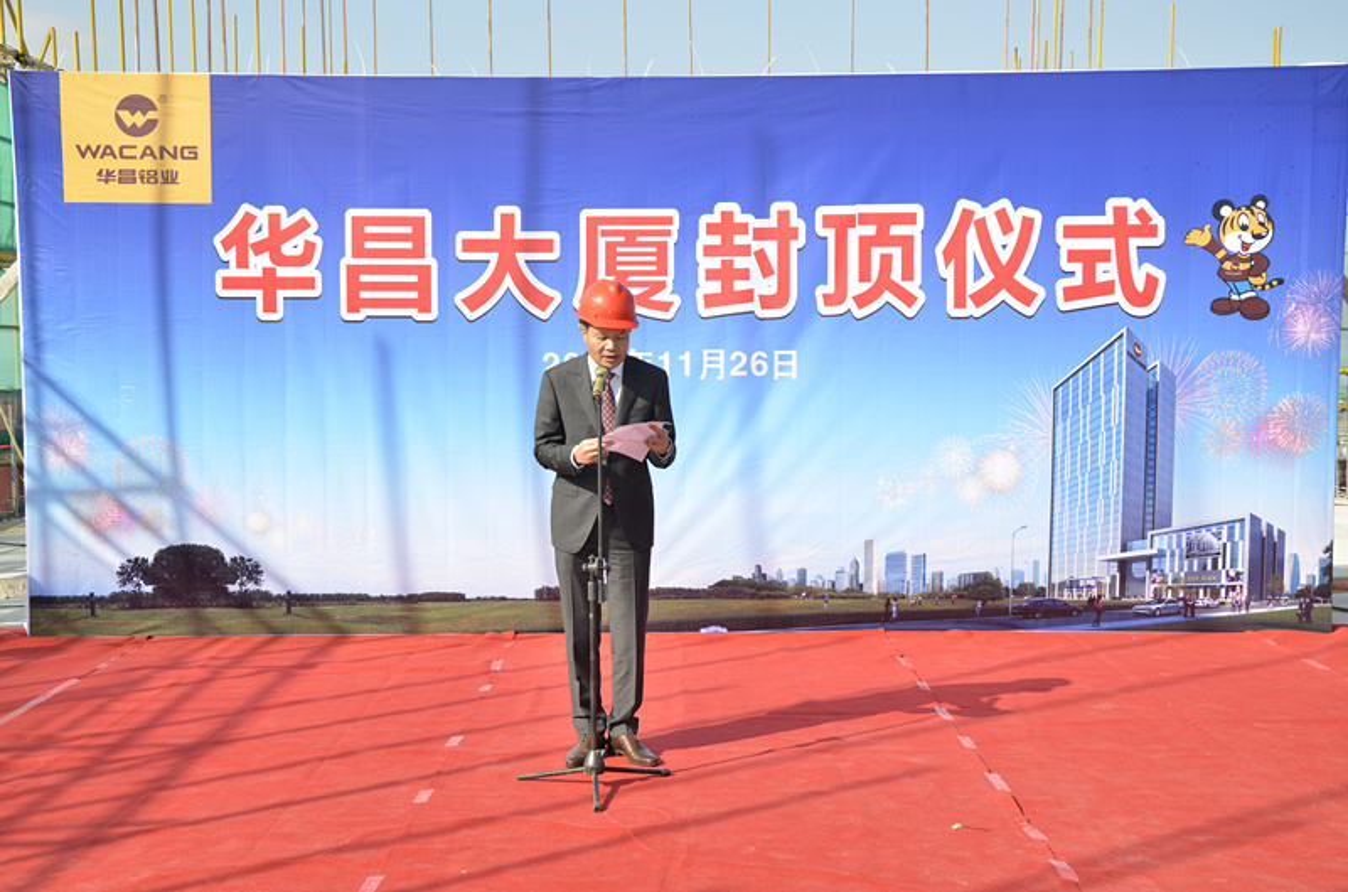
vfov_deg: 29.7
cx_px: 674
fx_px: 1681
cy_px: 446
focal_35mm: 45
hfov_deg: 43.7
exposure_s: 1/250
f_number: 6.3
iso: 100
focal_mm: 30
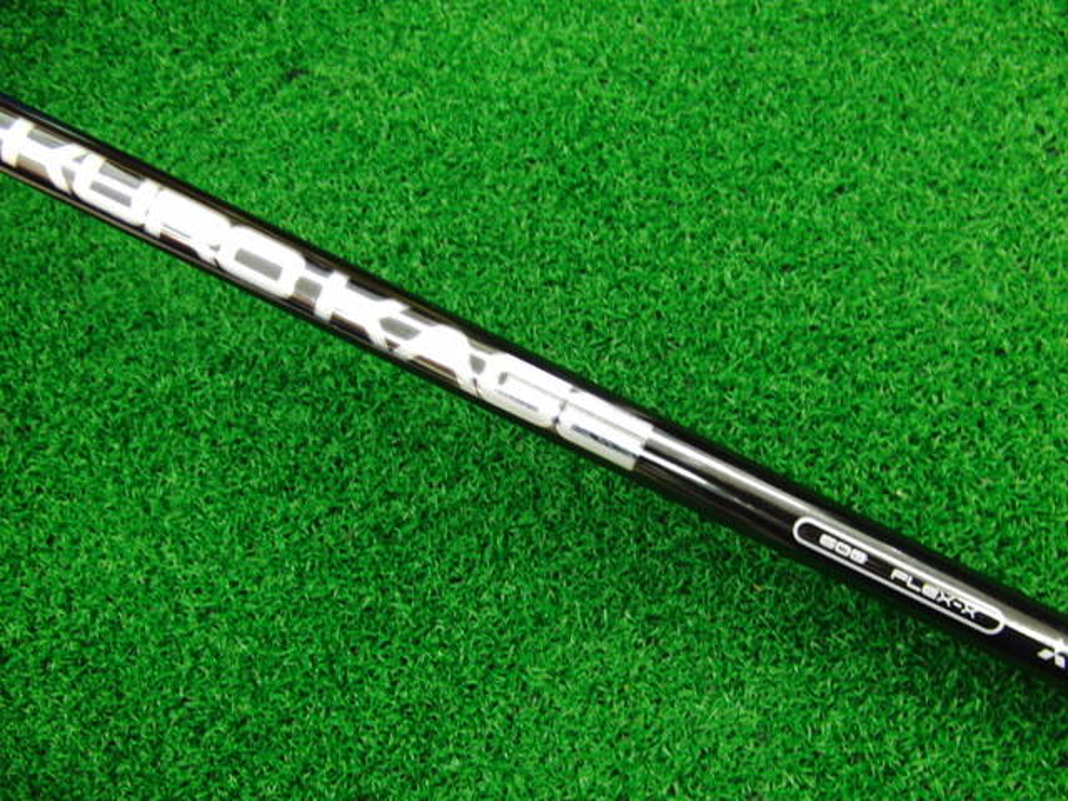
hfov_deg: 50.1
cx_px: 534
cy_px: 400
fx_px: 1142
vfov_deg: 38.7
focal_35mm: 37
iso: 400
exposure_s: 1/30
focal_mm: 6.42
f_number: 3.6
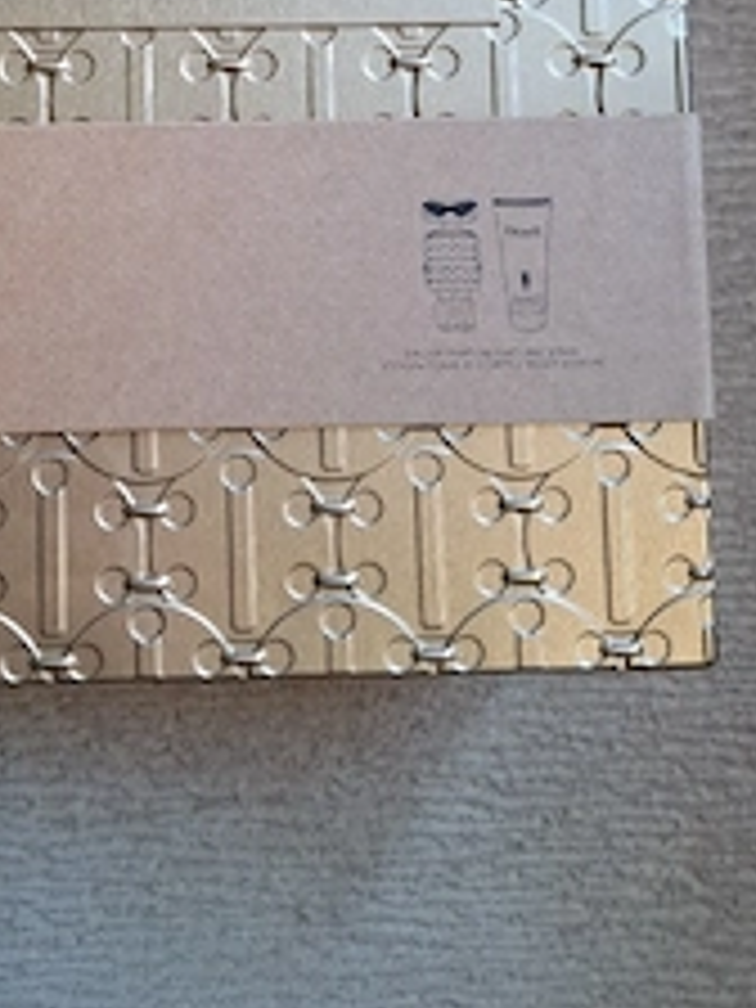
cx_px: 117
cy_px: 171
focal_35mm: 41
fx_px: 1194
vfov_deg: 43.2
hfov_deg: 33.8
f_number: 1.8
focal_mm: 5.54
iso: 320
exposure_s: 1/100
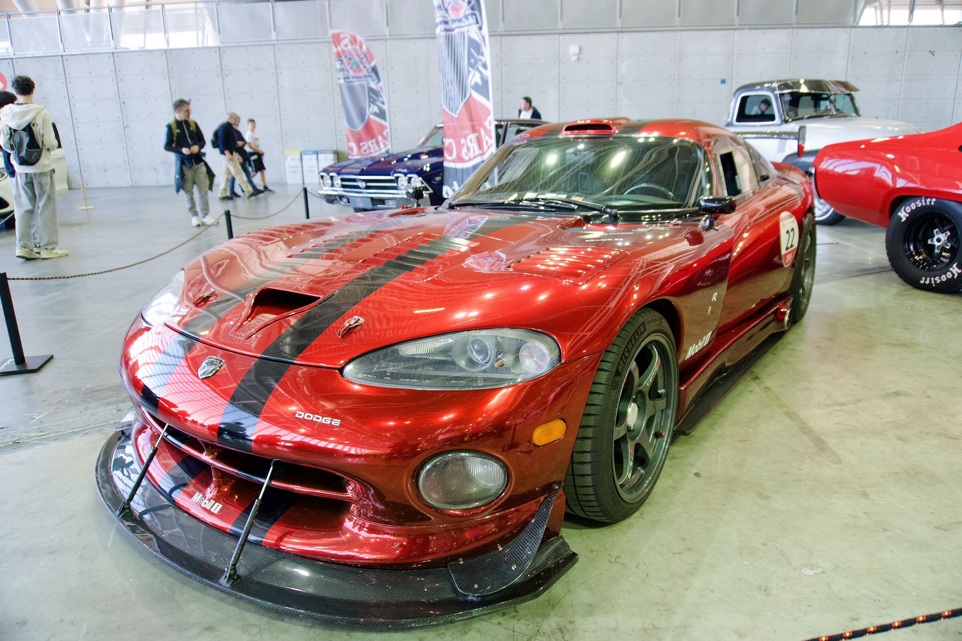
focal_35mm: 24
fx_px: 641
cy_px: 320
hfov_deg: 73.7
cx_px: 481
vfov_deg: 53.1
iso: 1250
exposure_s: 1/160
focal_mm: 16
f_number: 4
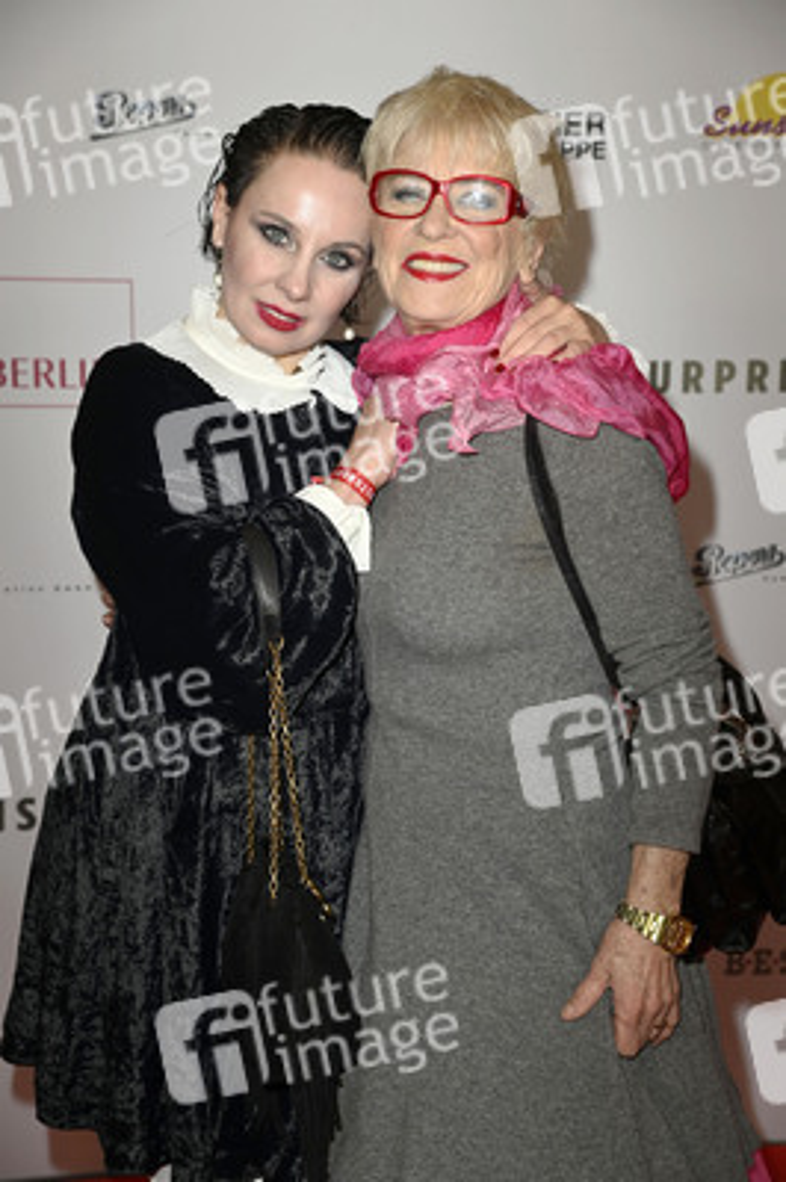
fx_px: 2296
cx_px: 393
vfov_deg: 28.9
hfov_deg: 19.4
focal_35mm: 70
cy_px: 591
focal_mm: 70
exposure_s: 1/250
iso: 500
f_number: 5.6
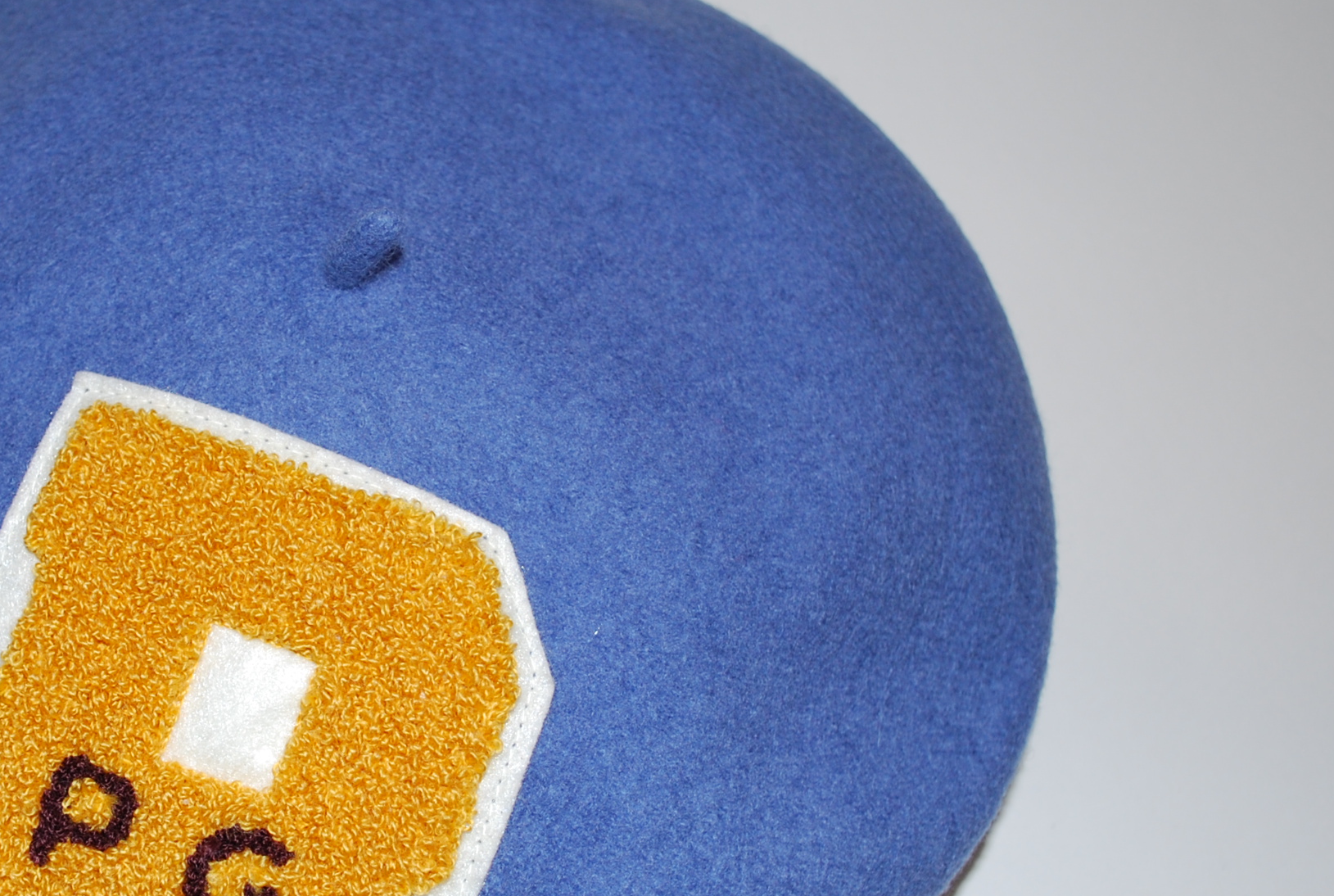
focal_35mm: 64
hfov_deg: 30.8
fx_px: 2377
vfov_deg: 21.3
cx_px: 333
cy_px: 531
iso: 200
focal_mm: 24
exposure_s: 1/60
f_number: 4.2
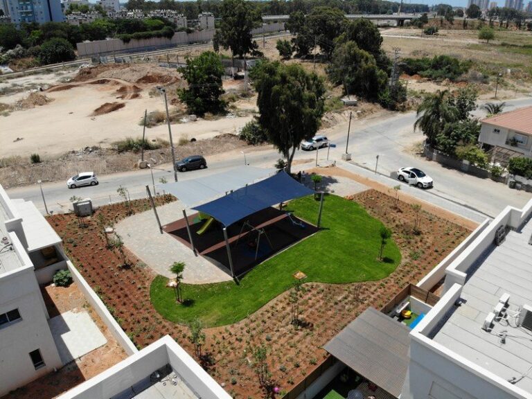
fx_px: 369
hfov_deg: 71.6
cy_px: 200
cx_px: 266
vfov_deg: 56.8
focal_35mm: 24
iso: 100
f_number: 2.8
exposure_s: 1/1272
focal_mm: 4.5
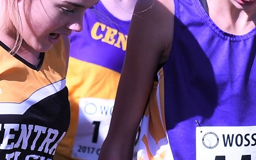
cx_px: 120
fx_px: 2179
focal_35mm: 312
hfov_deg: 6.7
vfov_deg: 4.2
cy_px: 85
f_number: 5.6
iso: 200
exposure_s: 1/1000
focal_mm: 75
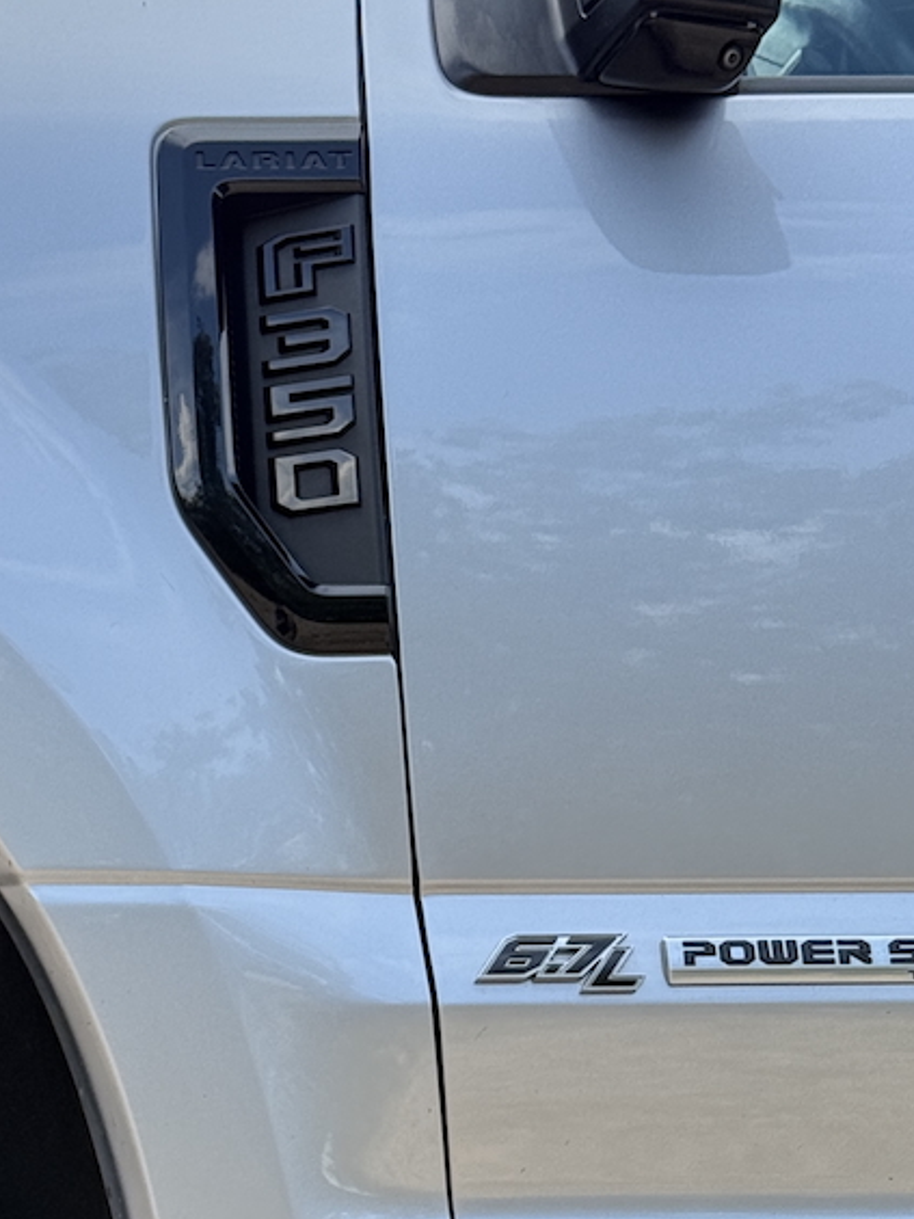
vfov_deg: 17.6
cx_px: -13
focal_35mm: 109
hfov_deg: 13.4
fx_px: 3837
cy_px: 1206
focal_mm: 6.76
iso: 64
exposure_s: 1/1100
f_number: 1.78
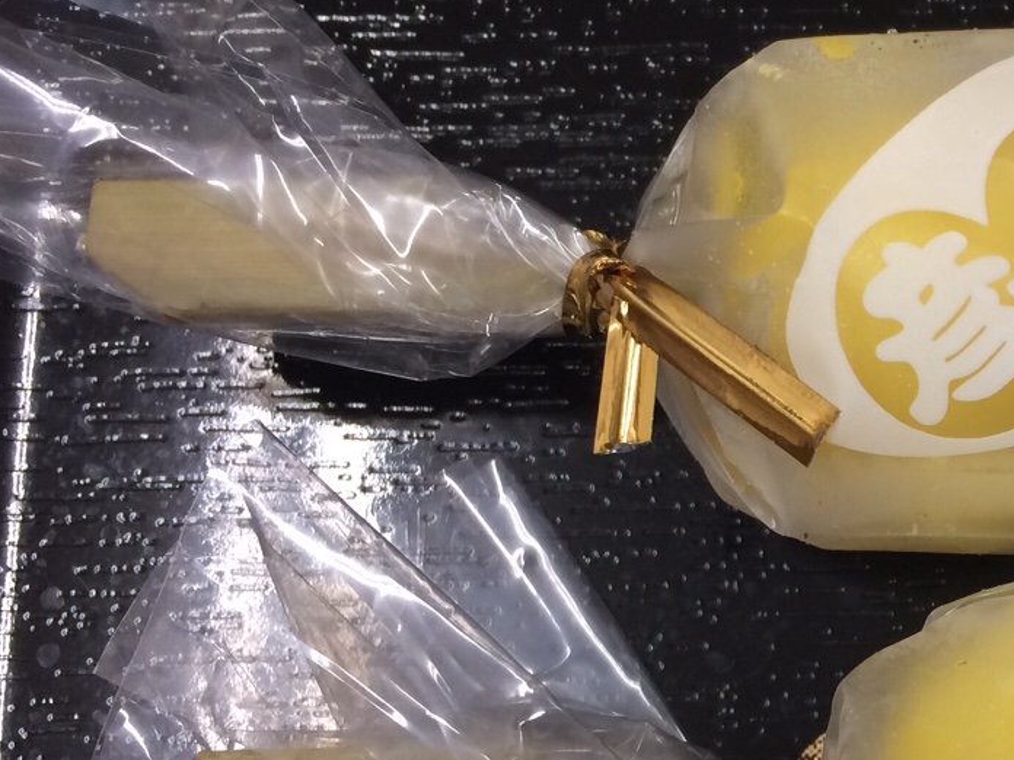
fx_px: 1992
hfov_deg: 26.2
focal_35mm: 68
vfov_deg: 21.5
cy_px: 543
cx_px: 1132
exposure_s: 1/30
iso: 64
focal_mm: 4.15
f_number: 2.2
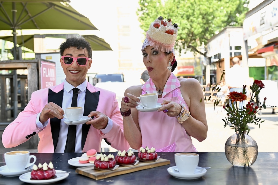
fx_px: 340
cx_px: 139
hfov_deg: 44.5
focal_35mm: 44
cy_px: 92
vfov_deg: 30.5
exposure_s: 1/100
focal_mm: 44
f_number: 3.5
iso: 100
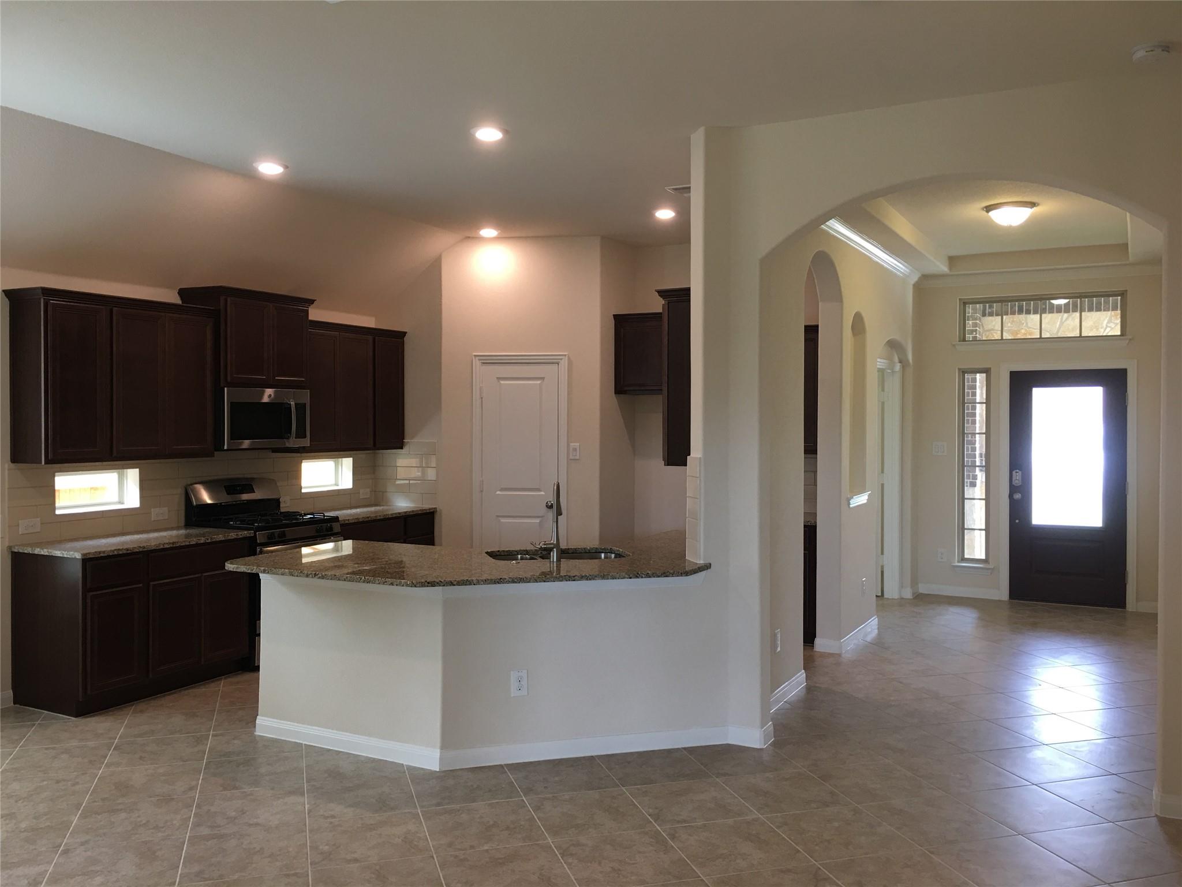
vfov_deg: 48.2
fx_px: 990
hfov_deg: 61.7
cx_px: 591
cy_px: 444
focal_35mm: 29
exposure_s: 1/15
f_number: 2.2
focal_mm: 4.15
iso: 25
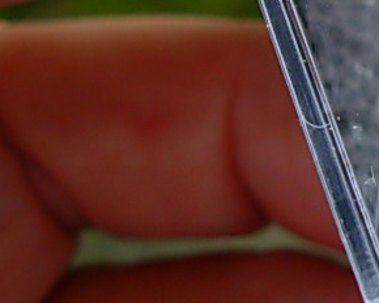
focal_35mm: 131
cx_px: 456
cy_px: -4
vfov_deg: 11.7
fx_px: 1469
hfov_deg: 14.2
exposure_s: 1/67.8
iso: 50
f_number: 2.9
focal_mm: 6.3
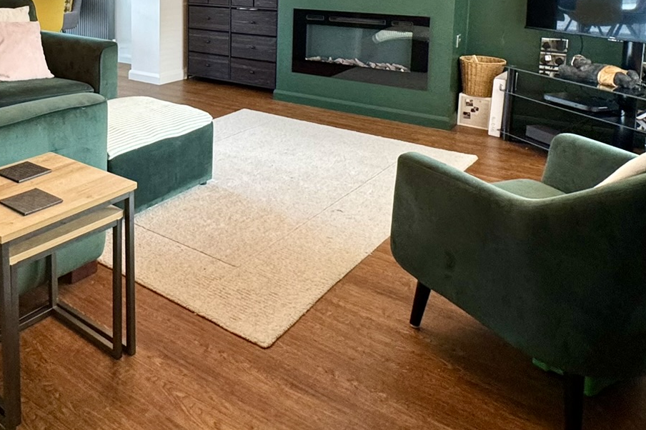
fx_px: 592
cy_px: 26
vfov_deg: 36.9
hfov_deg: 54.2
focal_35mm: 33
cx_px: 150
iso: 250
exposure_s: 1/50
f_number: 2.2
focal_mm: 2.22
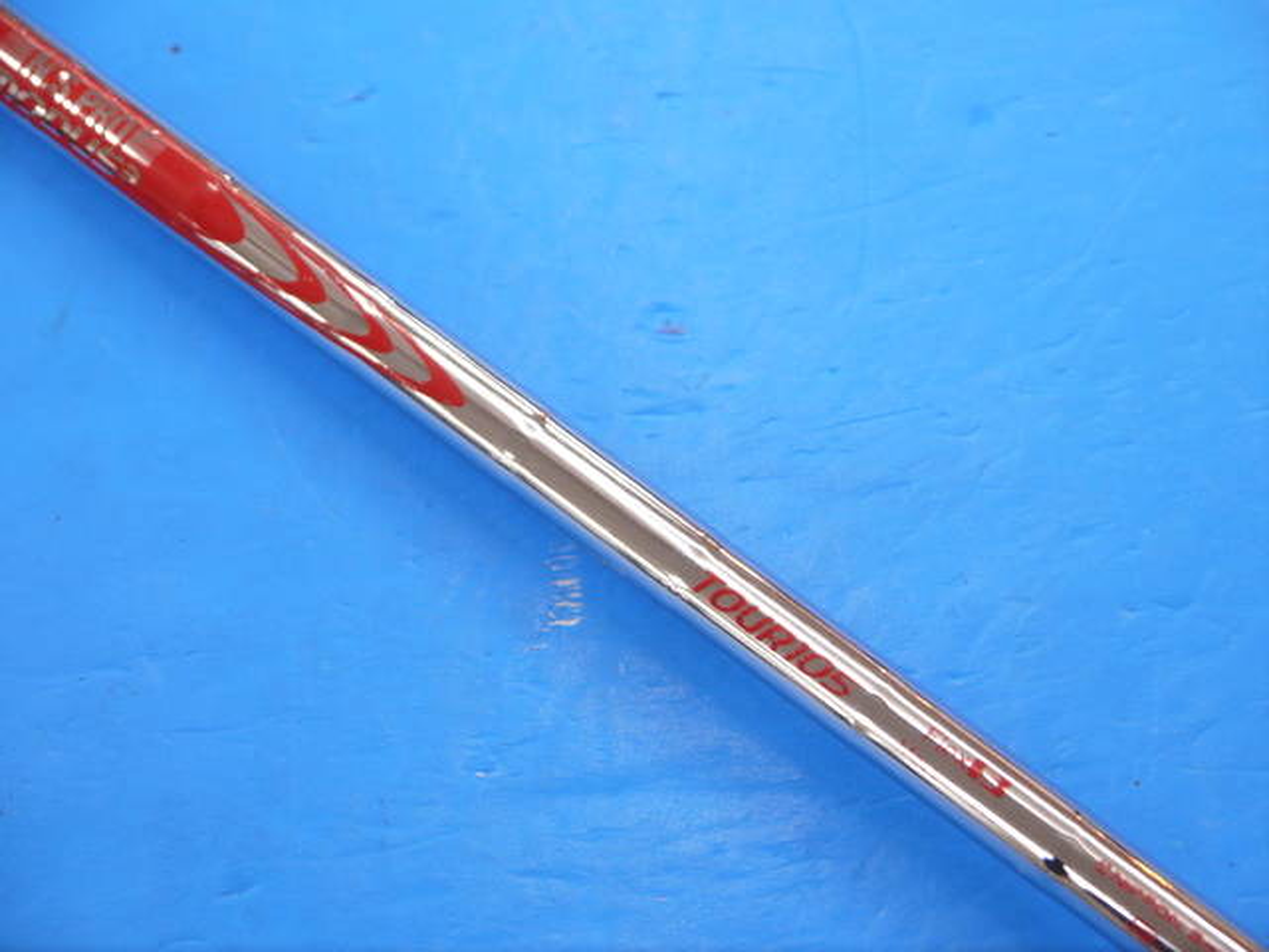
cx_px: 634
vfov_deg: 17.6
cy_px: 476
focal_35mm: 84
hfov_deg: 23.3
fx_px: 3079
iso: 500
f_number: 5.6
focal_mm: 42
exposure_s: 1/80
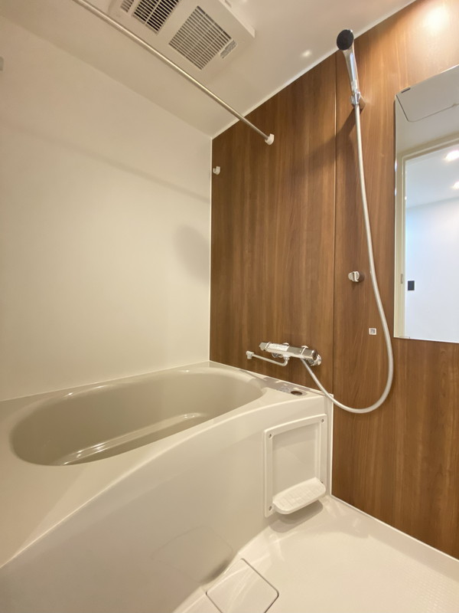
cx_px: 230
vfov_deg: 106.2
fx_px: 230
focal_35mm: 13
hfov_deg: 89.9
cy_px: 306
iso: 400
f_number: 2.4
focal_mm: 1.54
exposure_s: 1/50
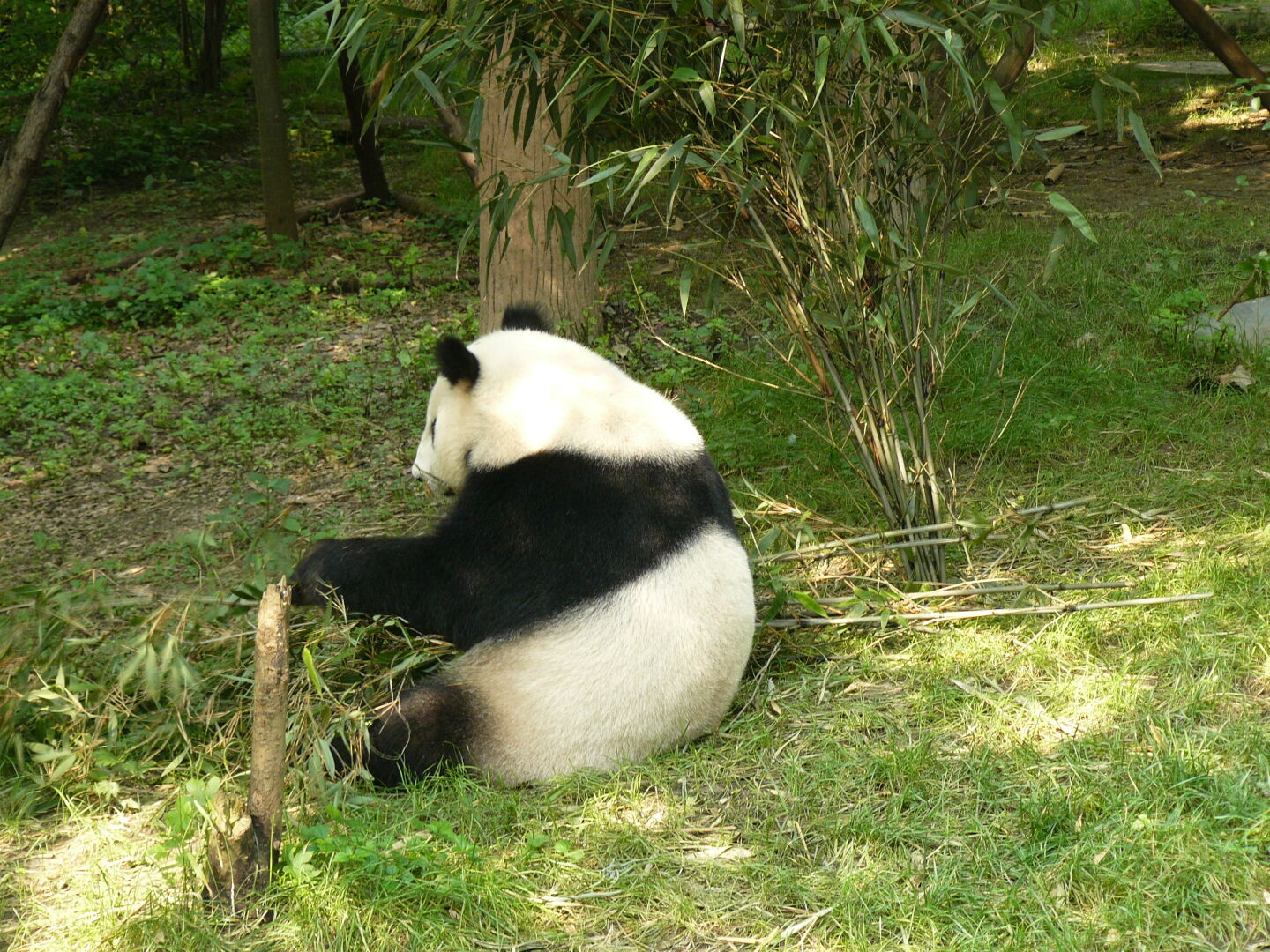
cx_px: 635
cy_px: 476
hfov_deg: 18.9
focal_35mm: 104
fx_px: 3816
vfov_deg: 14.2
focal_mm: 17.3
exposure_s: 1/50
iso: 100
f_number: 3.2
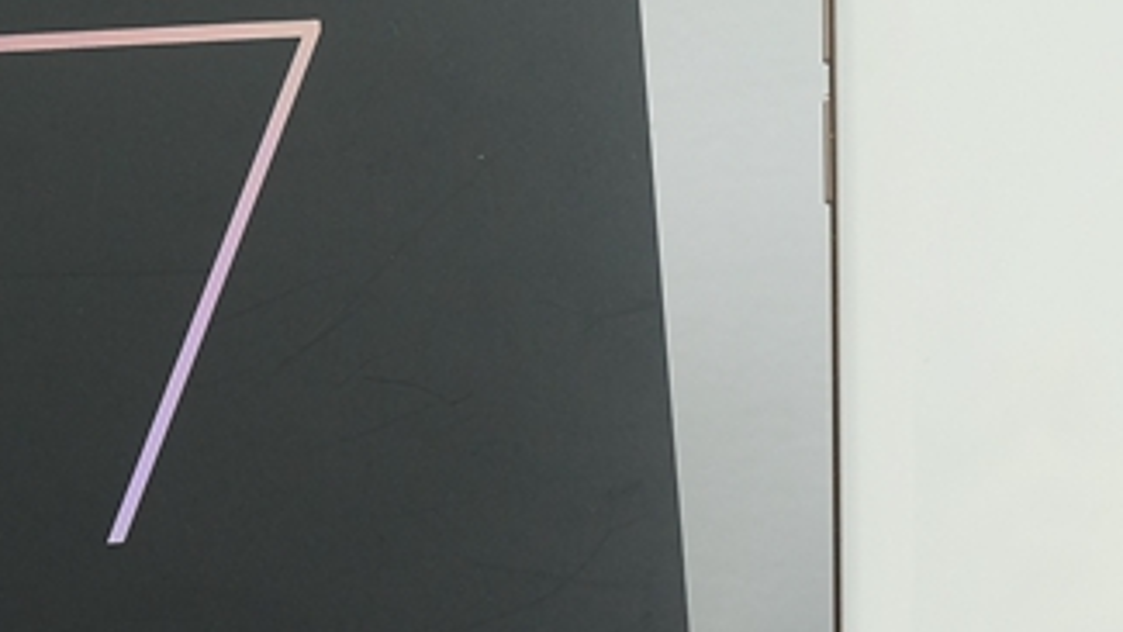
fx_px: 6582
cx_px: 591
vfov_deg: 5.5
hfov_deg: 9.8
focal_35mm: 221
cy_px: 389
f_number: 5
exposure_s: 1/50
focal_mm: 44.4
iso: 500
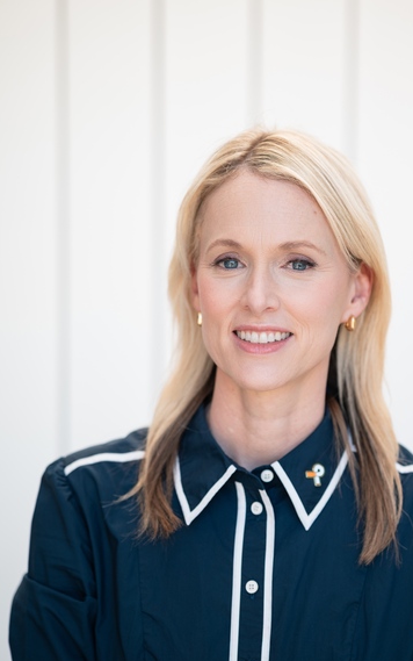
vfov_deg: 21.0
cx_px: 251
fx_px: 1782
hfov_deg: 13.2
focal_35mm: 99
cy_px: 366
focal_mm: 85
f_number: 2
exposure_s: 1/800
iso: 200
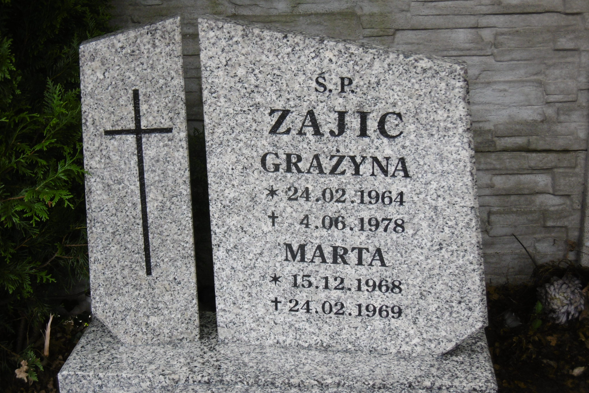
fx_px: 1014
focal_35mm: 62
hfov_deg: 32.4
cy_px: 188
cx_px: 296
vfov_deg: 21.9
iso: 100
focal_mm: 10.5
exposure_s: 1/60
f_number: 4.2
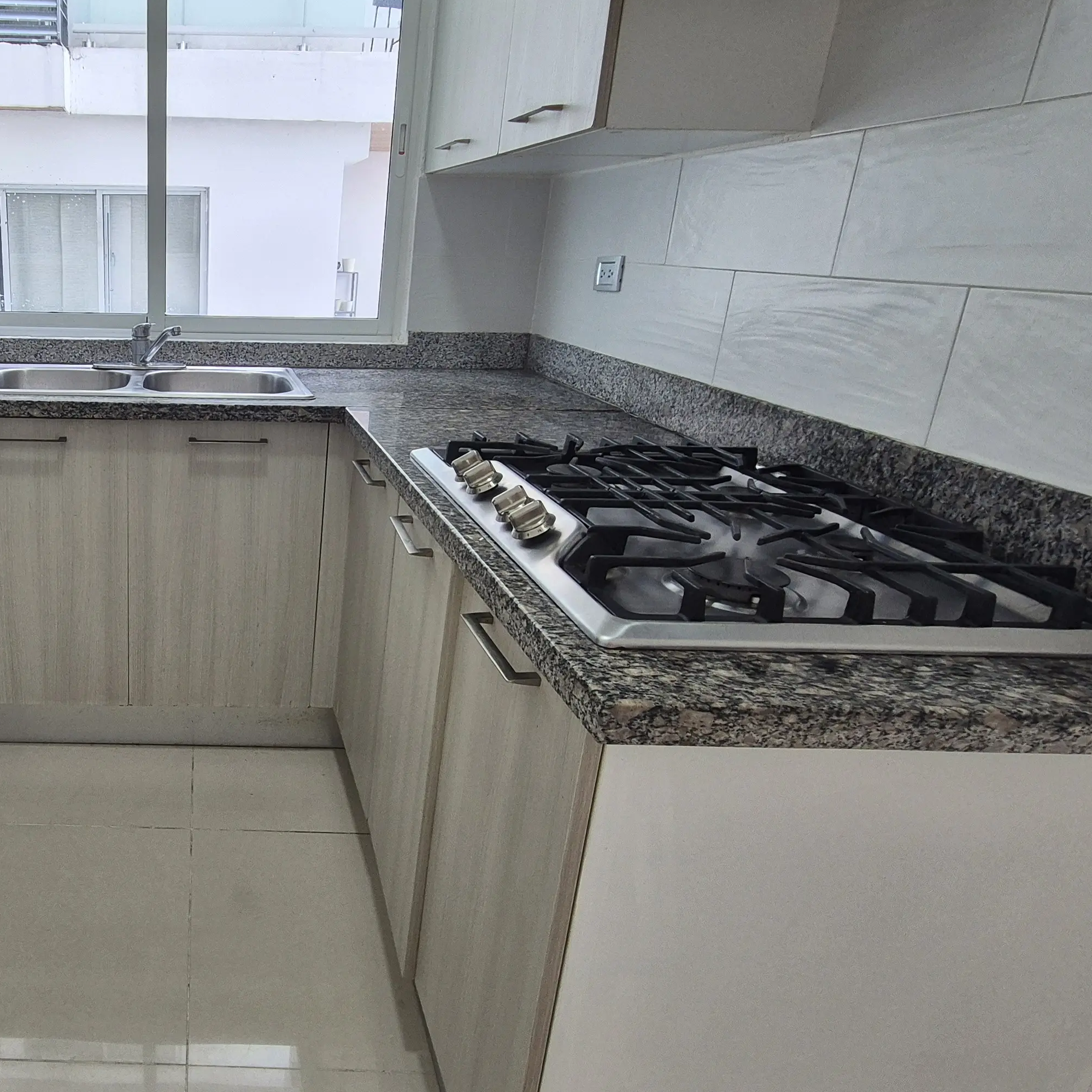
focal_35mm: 23
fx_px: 821
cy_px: 547
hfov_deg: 60.4
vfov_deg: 67.3
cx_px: 182
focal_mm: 2.2
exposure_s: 1/60
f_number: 2.2
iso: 80
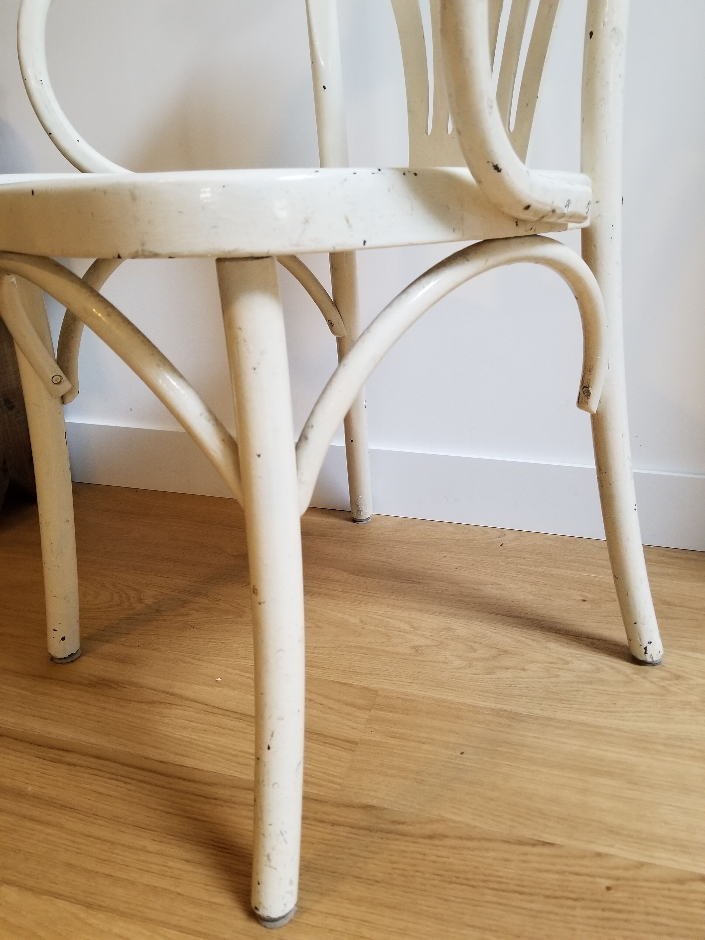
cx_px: 352
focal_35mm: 26
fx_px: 706
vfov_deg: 67.3
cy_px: 470
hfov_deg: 53.1
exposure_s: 1/16
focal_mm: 4.25
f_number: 1.7
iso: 200
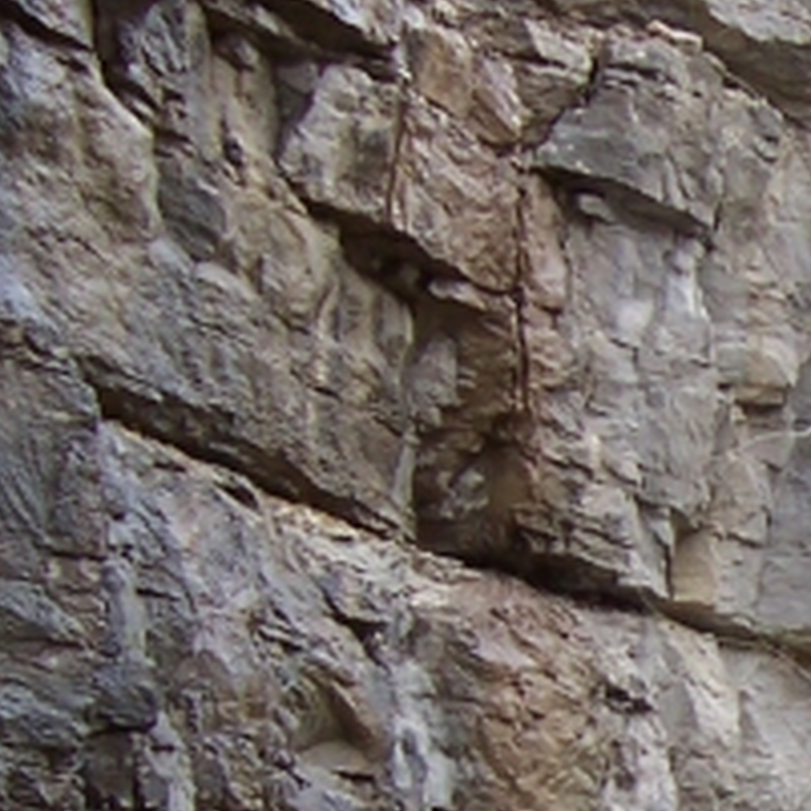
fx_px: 3419
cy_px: 912
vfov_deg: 13.2
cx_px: 1424
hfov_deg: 12.4
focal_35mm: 129
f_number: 2.8
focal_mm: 5.6
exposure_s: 1/250
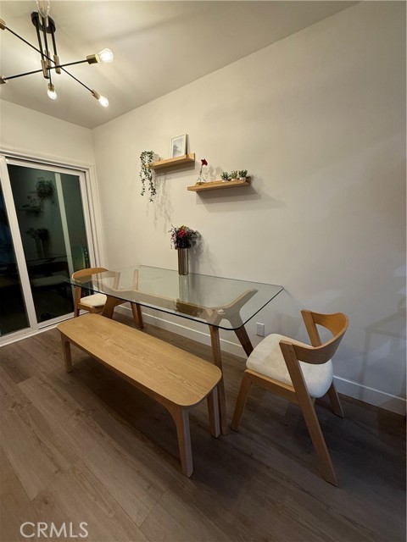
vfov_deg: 102.1
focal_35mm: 14
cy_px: 271
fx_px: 219
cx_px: 204
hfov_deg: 85.7
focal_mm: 2.22
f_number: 2.2
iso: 200
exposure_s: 1/60
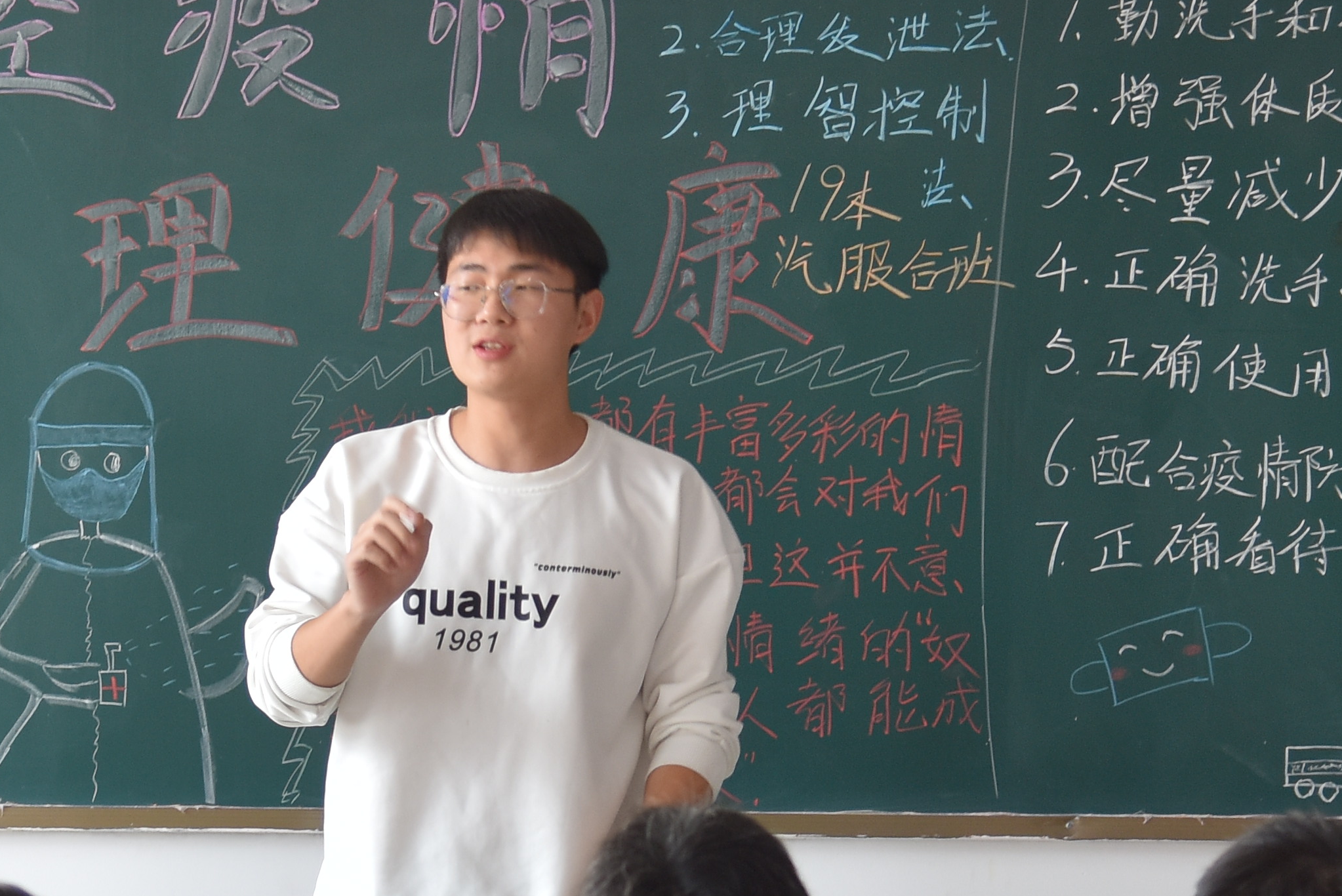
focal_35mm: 223
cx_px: 403
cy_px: 491
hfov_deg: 9.2
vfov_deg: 6.2
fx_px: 8316
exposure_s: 1/60
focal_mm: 62
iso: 250
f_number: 4
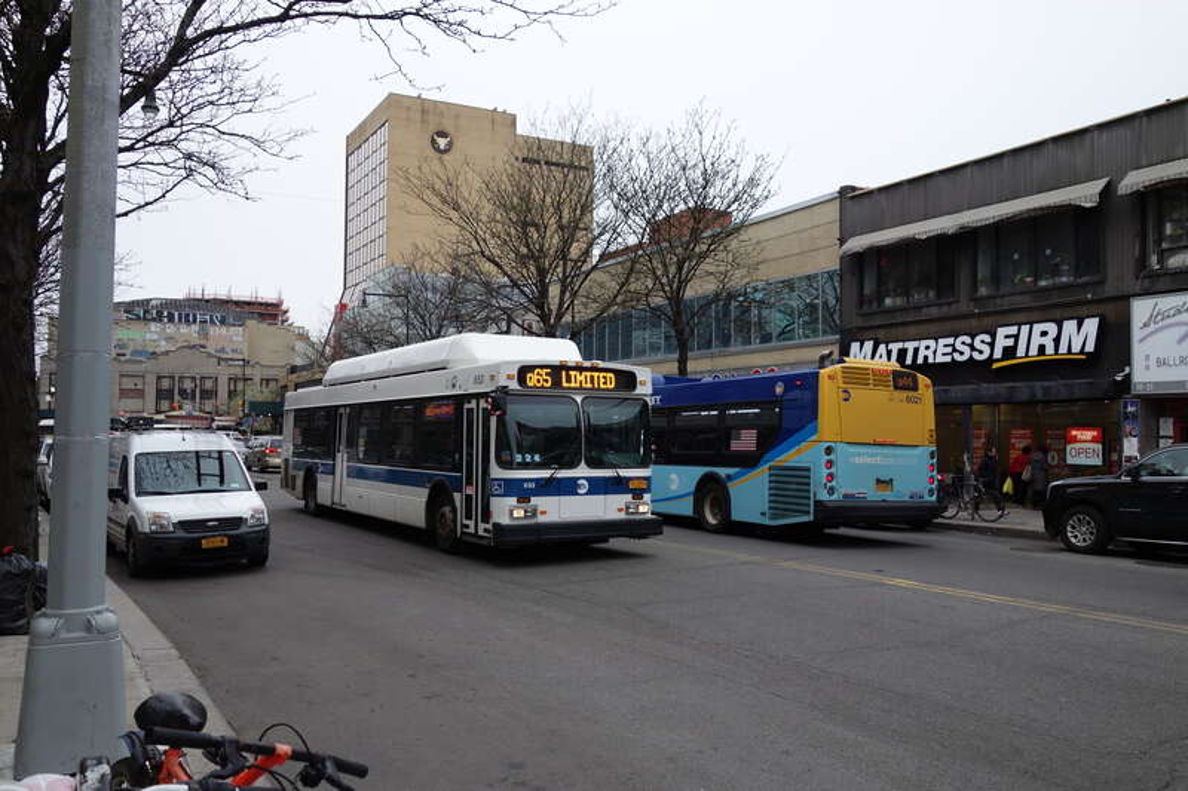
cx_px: 594
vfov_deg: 46.4
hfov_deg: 65.5
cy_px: 396
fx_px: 924
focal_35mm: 28
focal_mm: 10.4
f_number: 3.2
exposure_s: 1/250
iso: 125
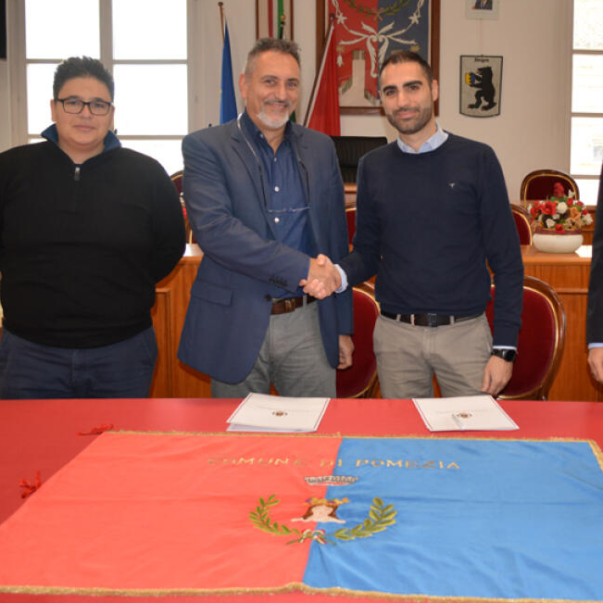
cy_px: 261
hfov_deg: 35.7
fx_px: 926
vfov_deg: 36.0
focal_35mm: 47
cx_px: 408
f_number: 3.8
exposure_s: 1/60
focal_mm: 20
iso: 450
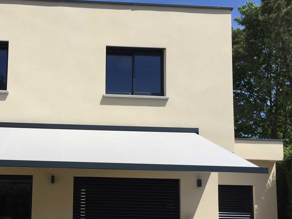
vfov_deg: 31.3
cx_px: 74
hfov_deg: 40.1
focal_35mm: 46
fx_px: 388
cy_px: 146
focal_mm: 4.15
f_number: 2.2
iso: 32
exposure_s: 1/2326
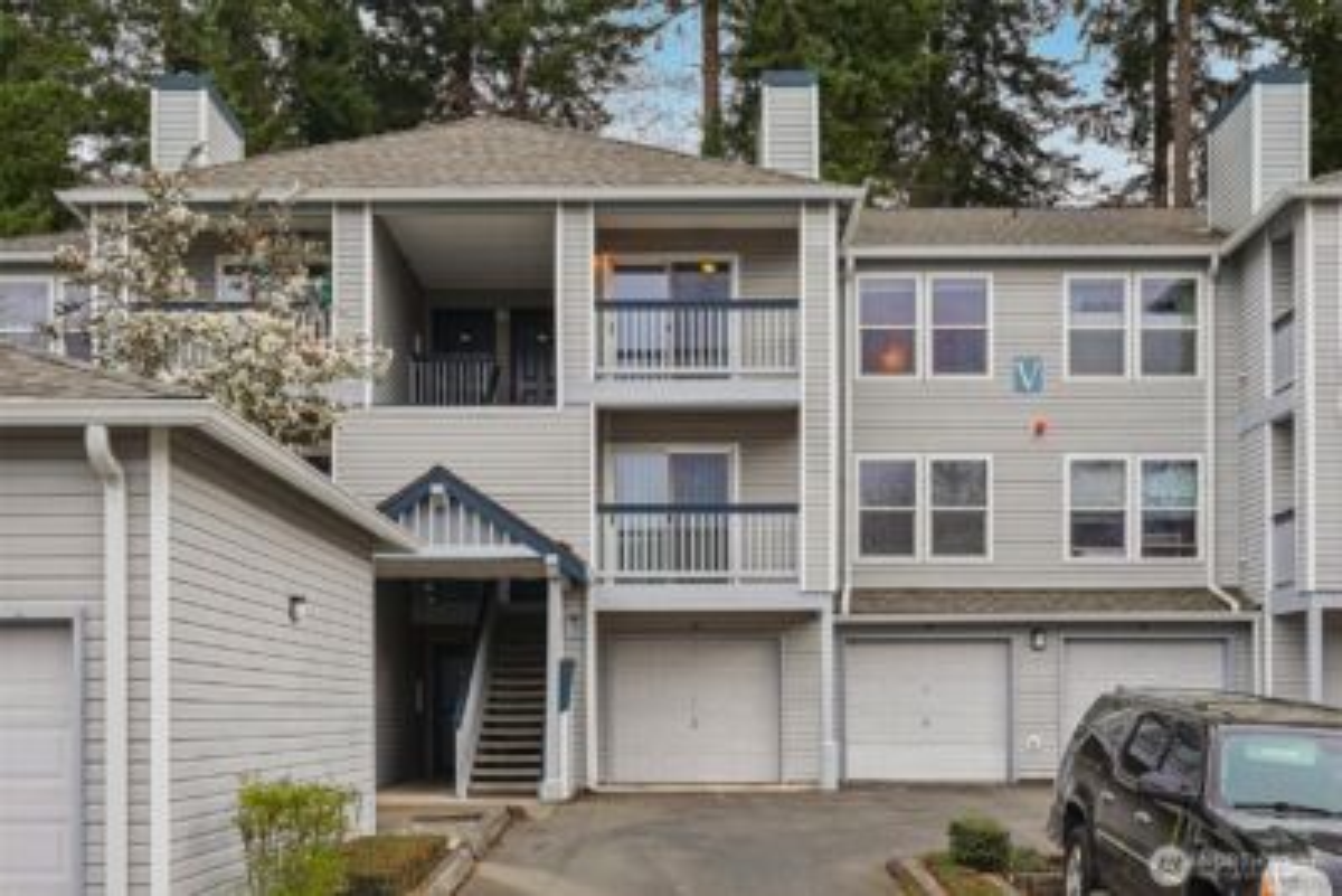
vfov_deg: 31.9
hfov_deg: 46.4
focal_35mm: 42
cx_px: 671
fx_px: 1566
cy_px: 448
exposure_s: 1/125
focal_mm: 28
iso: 200
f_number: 8
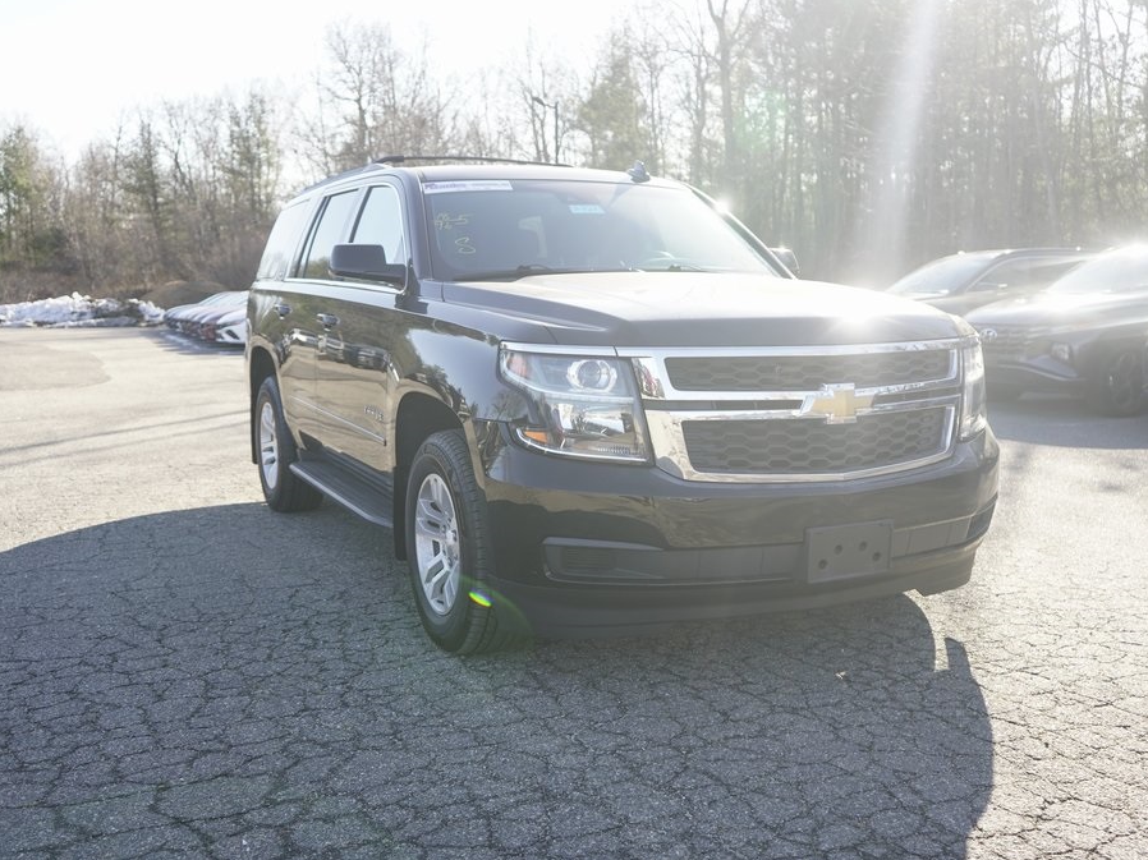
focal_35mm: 34
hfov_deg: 54.0
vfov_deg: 41.8
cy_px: 431
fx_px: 1127
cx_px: 588
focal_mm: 31
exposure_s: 1/1000
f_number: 4
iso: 500
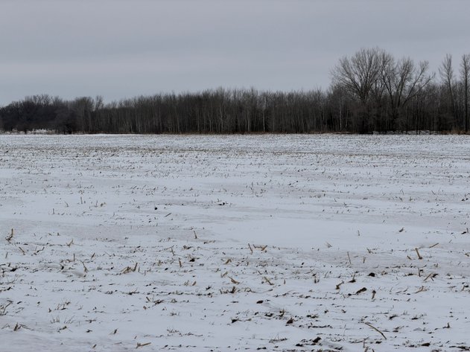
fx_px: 1357
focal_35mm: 100
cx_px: 235
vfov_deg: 14.8
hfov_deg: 19.6
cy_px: 176
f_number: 2.8
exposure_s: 1/928
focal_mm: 16.89
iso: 20
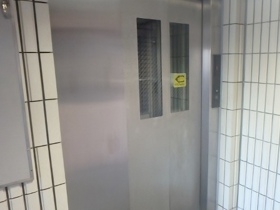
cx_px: 161
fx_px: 243
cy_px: 111
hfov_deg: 59.7
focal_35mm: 30
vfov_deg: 46.8
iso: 800
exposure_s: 1/10
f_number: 3.5
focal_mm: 3.7
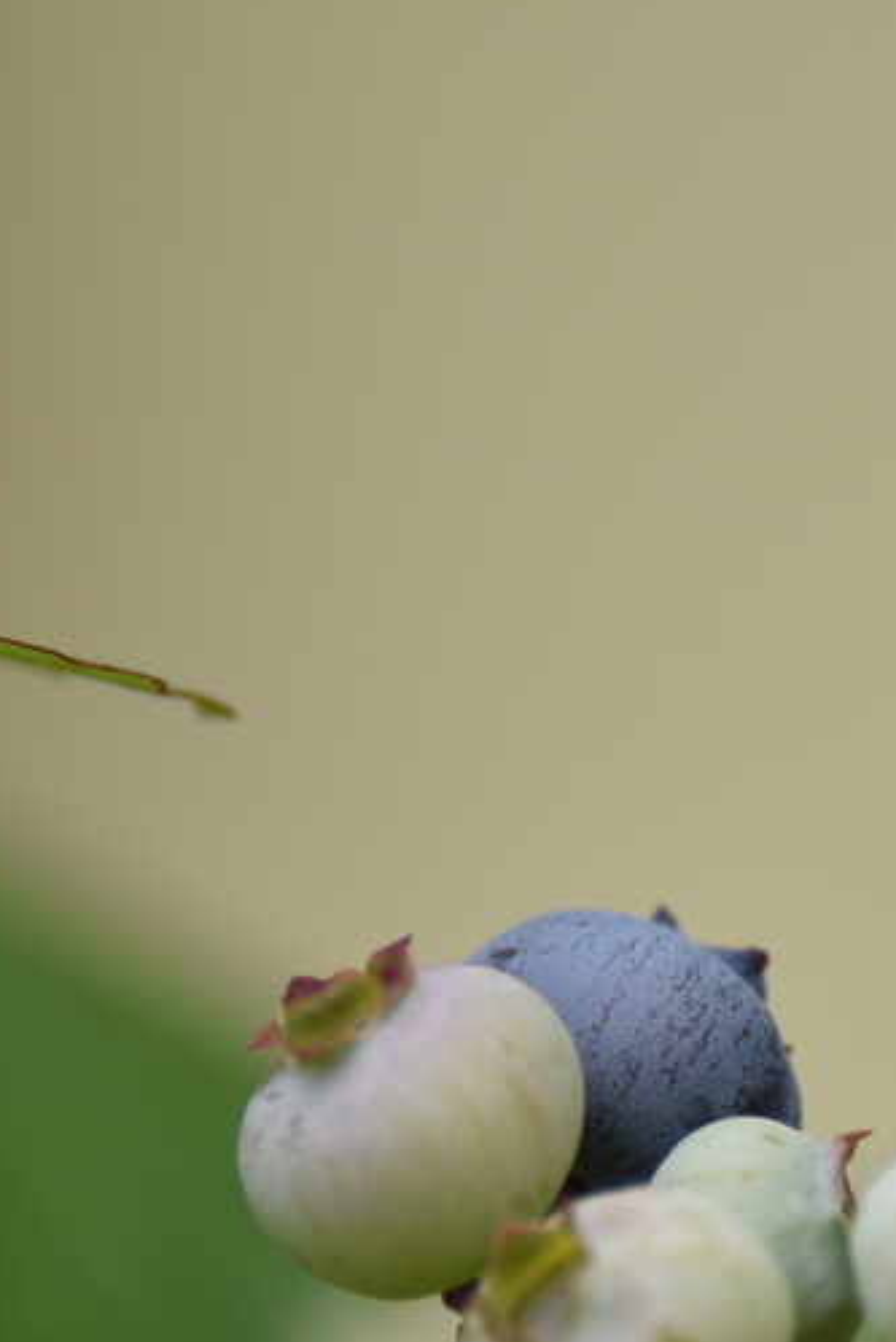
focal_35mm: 769
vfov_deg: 2.7
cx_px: 829
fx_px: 28687
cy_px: 1135
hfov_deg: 1.8
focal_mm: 300
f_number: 5.6
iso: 250
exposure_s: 1/640
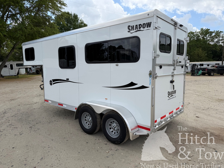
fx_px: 155
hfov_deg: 71.6
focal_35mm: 24
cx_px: 112
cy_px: 84
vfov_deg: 56.8
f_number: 1.78
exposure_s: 1/4167
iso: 80
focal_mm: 6.76
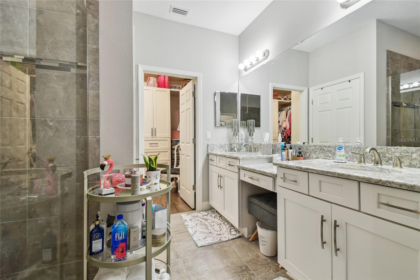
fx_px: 175
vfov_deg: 77.3
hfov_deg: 100.4
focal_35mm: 15
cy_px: 140
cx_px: 210
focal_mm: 10
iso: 100
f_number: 7.1
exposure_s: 1/2.5
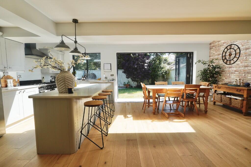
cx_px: 126
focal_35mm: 16
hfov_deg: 95.0
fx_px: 115
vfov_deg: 72.1
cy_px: 84
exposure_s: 1/200
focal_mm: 11
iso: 100
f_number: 4.5
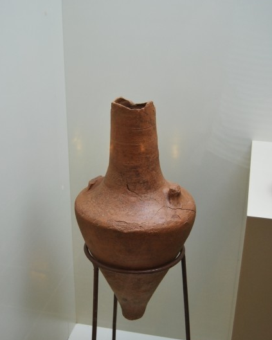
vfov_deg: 37.2
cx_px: 130
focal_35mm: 50
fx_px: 503
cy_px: 210
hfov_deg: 30.2
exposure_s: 1/30
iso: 400
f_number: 4.2
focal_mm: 28
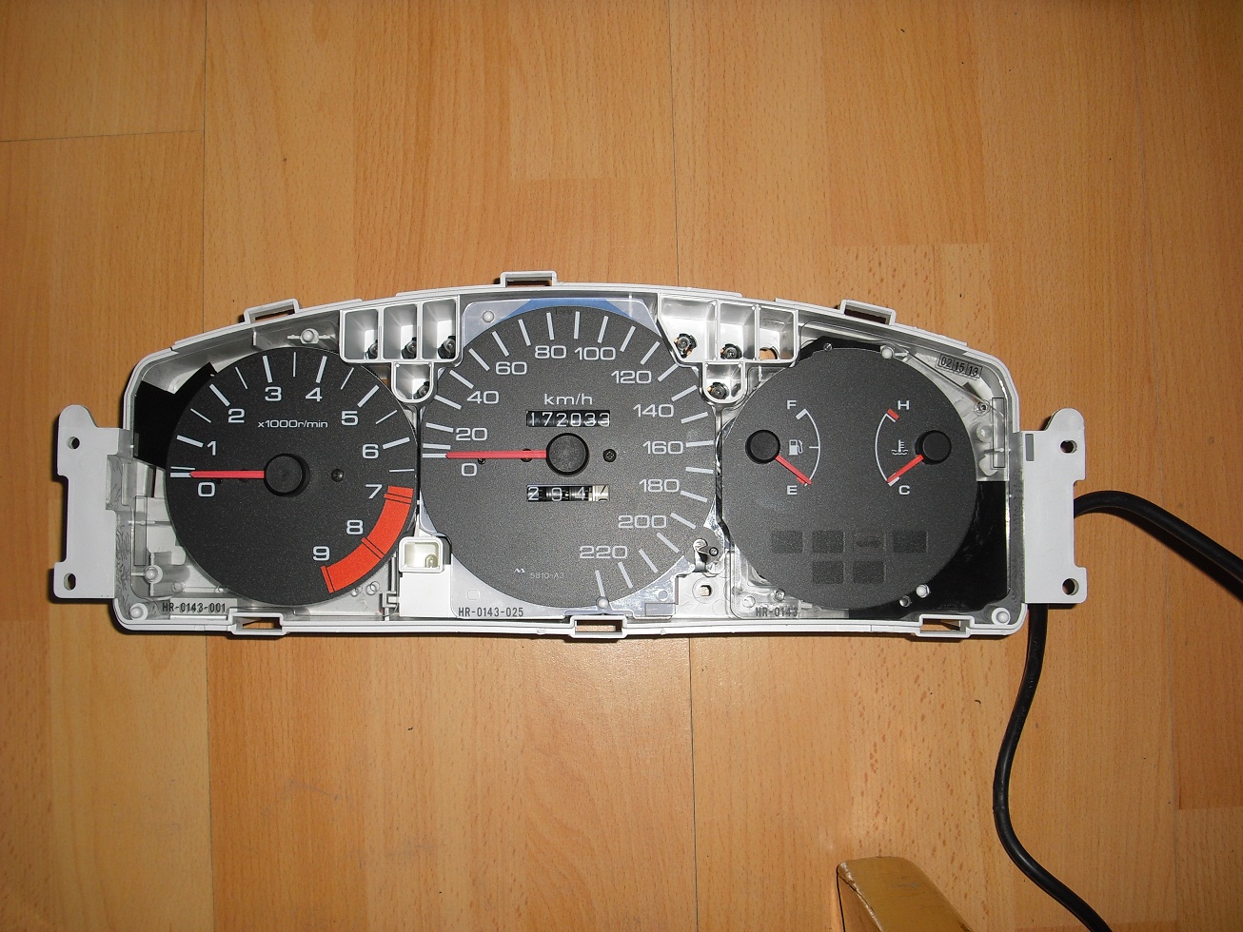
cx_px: 622
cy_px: 466
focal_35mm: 38
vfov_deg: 37.7
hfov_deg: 49.0
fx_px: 1365
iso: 64
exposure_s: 1/60
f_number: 2.8
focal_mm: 6.2
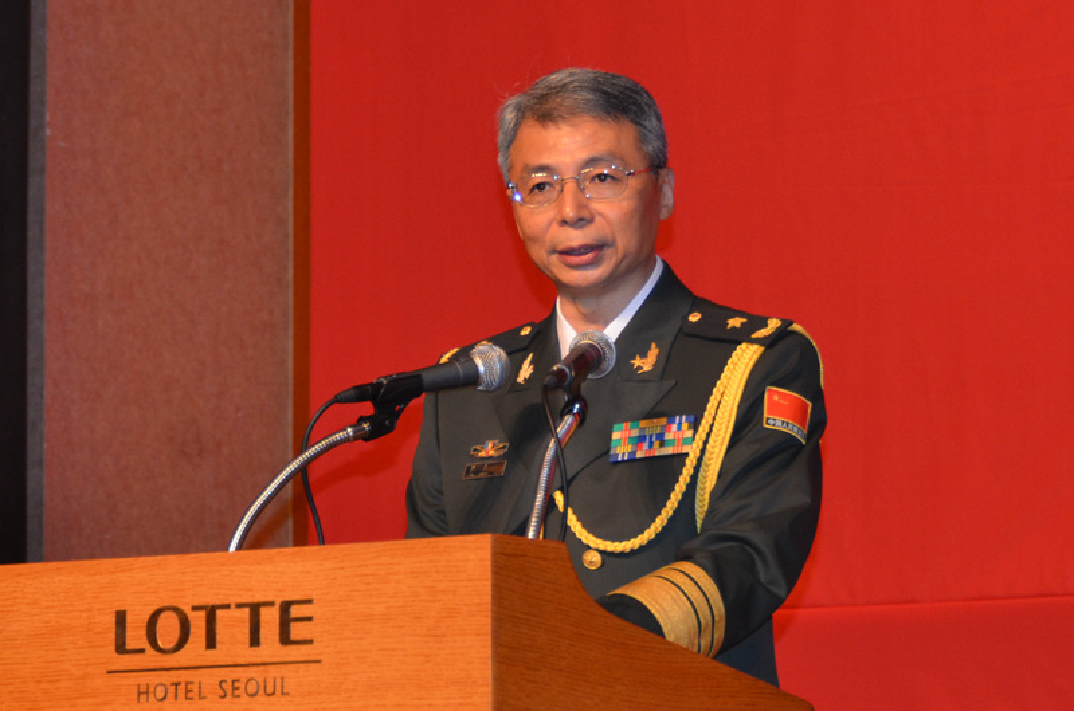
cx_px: 537
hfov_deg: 15.2
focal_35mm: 135
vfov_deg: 10.1
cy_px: 356
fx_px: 4019
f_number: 5.3
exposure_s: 1/60
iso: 800
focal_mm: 90
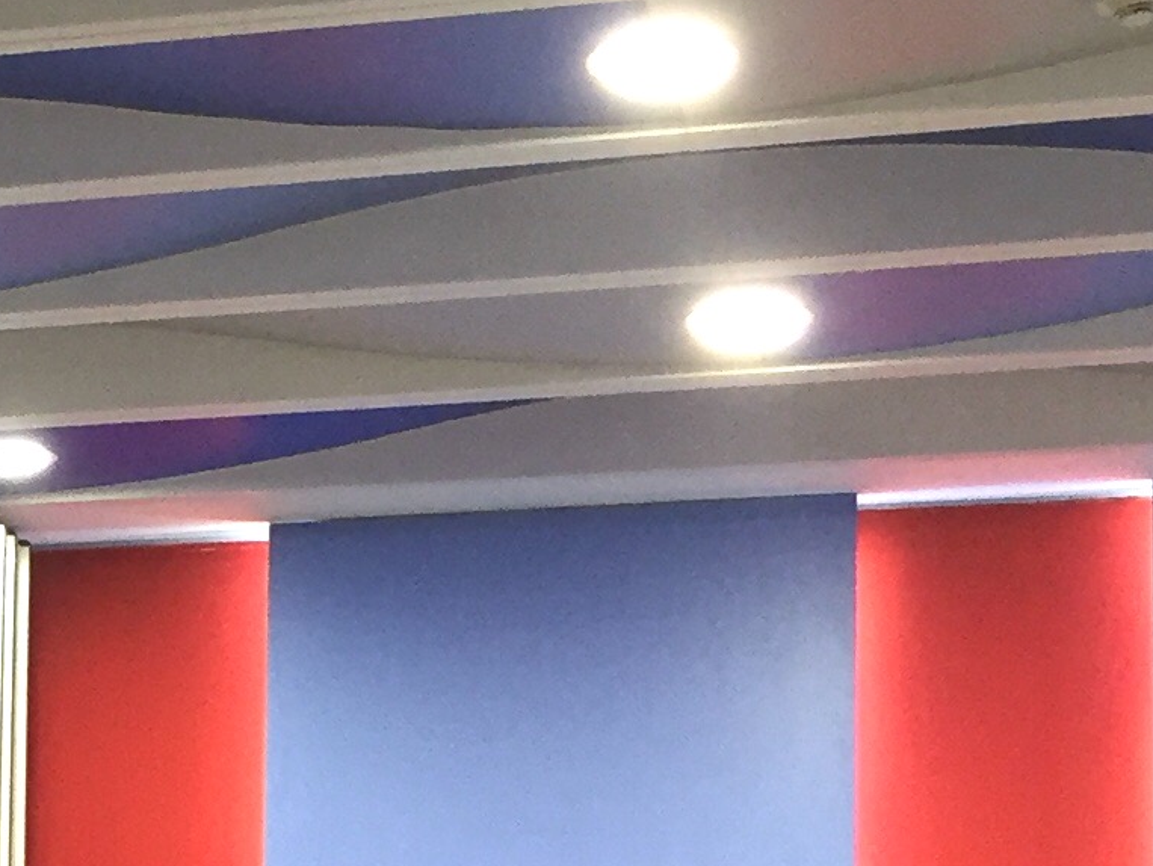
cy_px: 1058
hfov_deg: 15.4
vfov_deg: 11.7
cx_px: -177
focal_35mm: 124
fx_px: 4132
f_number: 2.2
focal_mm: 4.15
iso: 125
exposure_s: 1/33
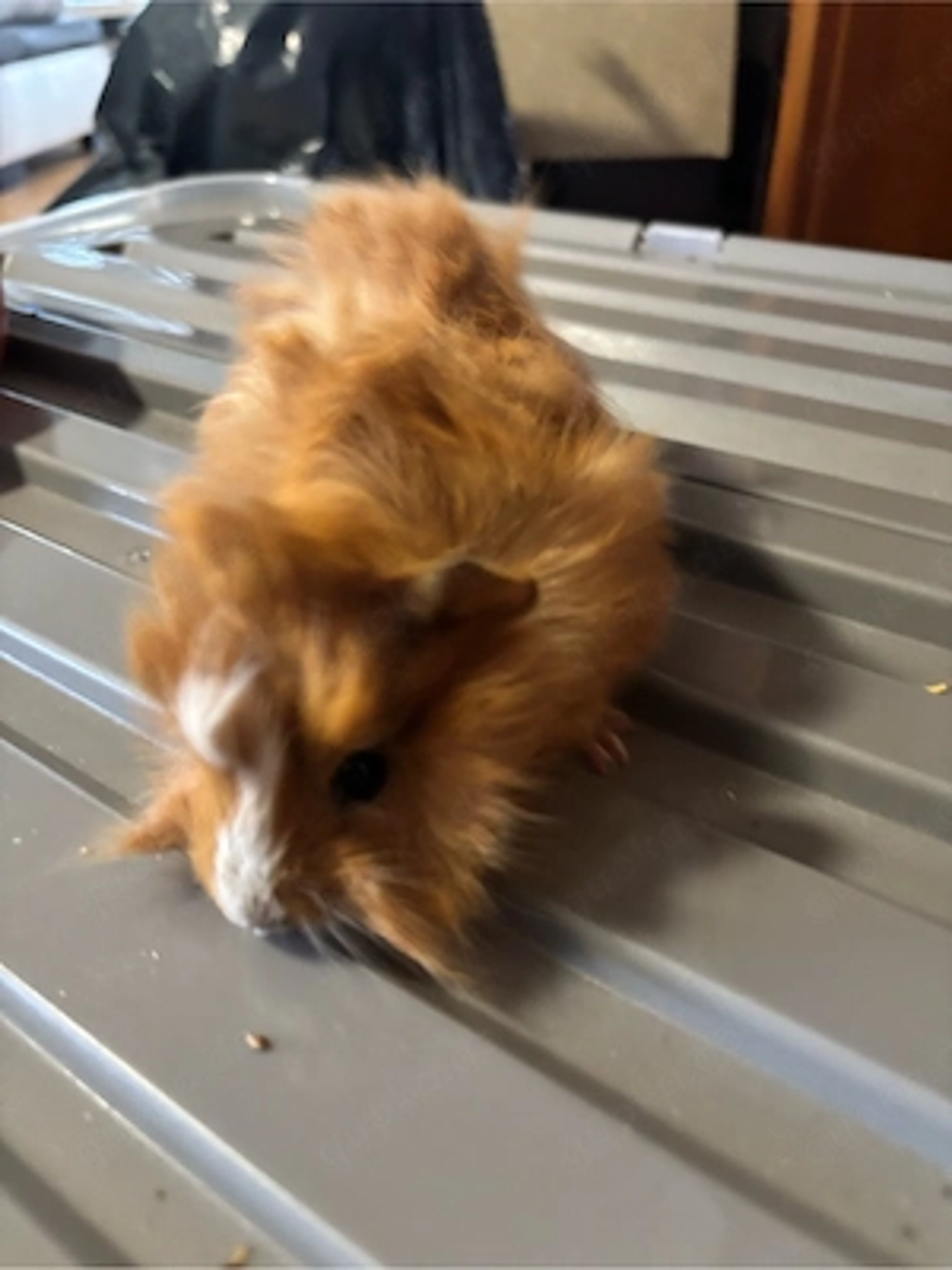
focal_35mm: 26
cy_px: 635
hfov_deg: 53.1
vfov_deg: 67.3
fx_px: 953
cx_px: 476
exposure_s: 1/25
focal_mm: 5.96
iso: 500
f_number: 1.6
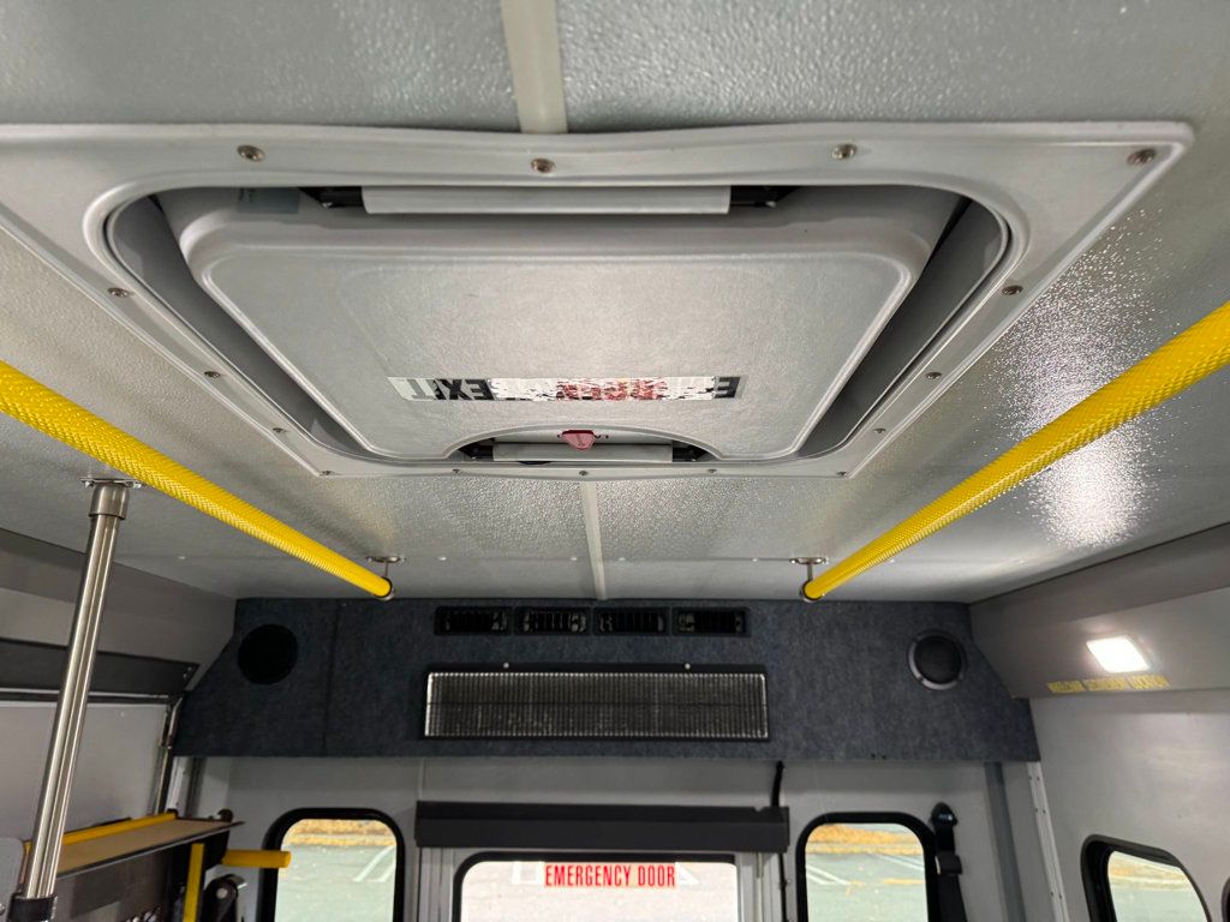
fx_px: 853
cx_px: 615
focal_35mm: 24
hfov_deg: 71.6
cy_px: 461
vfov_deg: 56.8
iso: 250
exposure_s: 1/60
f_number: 1.78
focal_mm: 6.76
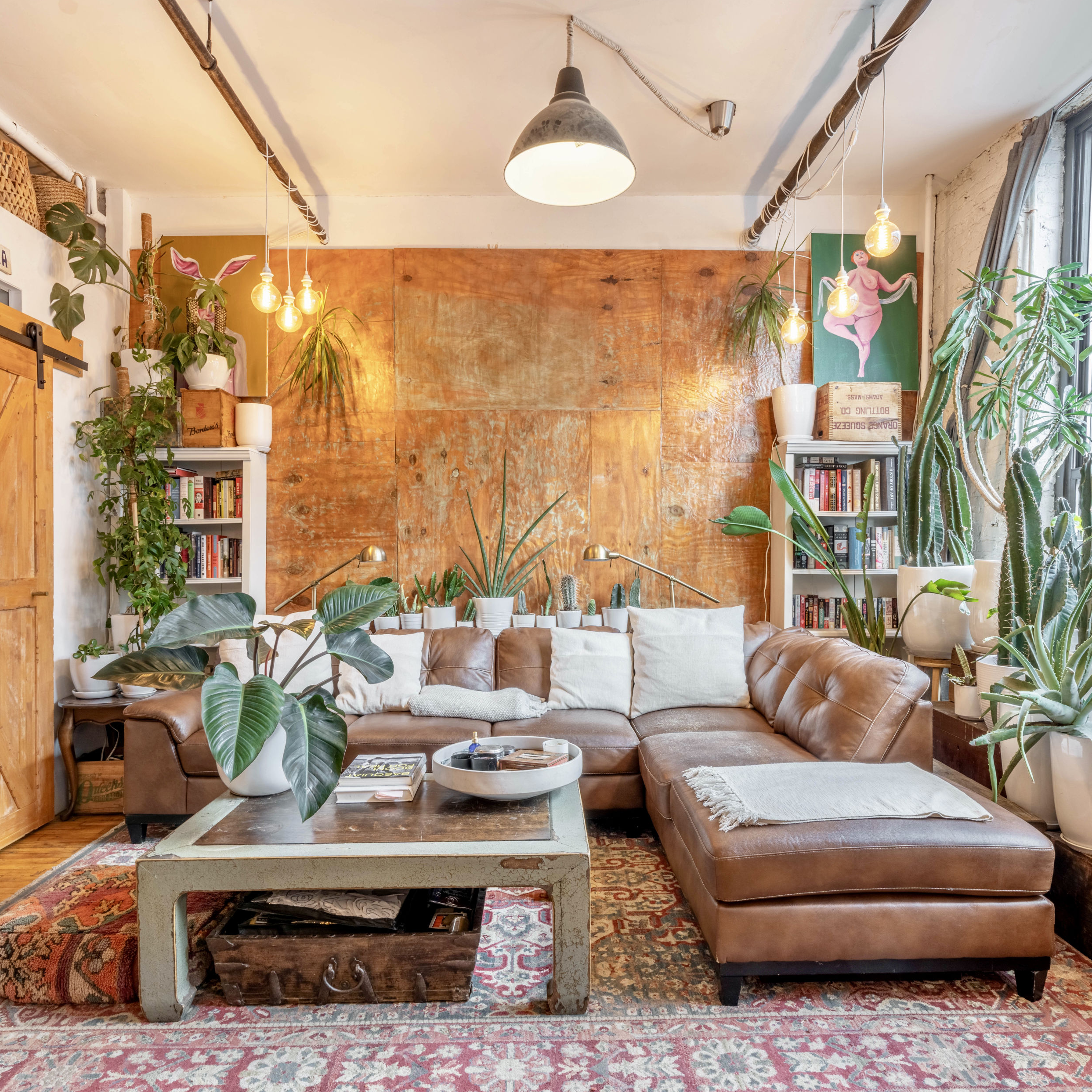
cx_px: 553
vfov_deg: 72.1
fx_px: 749
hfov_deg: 72.1
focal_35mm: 21
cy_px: 549
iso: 200
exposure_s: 1/13
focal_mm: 16
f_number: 11
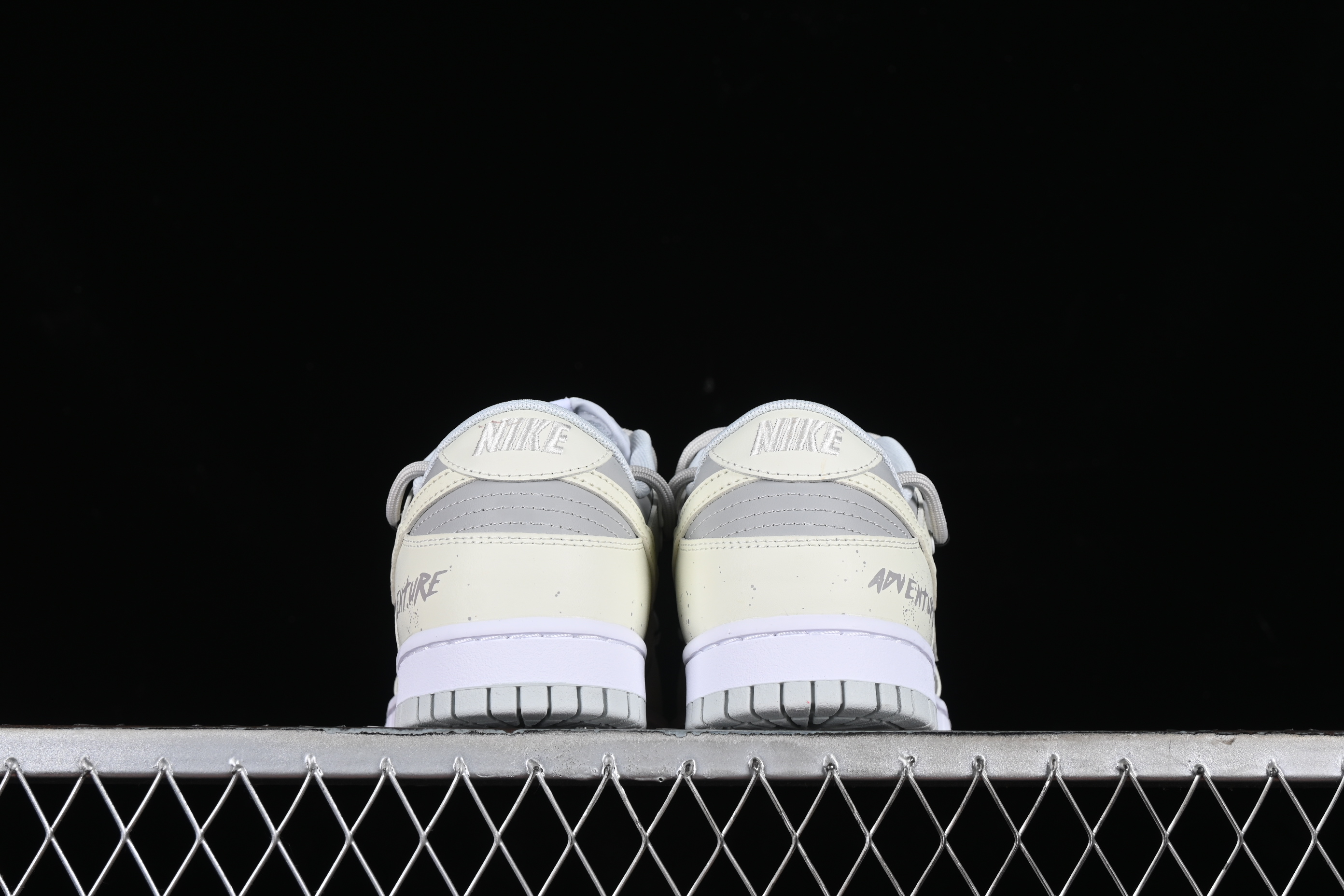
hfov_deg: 27.0
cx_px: 672
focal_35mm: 75
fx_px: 2800
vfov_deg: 18.2
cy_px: 448
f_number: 8
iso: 160
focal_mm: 50
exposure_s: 1/80
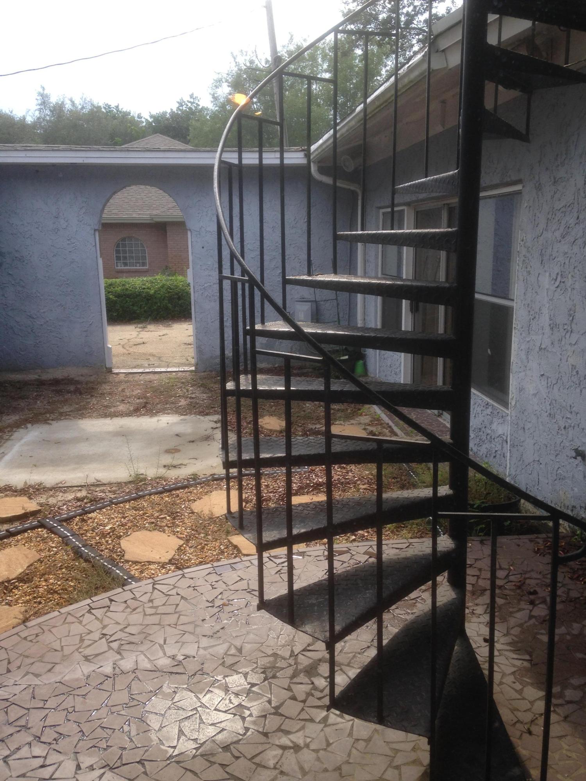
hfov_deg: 42.9
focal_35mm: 33
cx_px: 293
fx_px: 745
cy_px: 390
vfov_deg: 55.4
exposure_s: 1/171
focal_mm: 4.12
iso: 50
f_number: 2.4
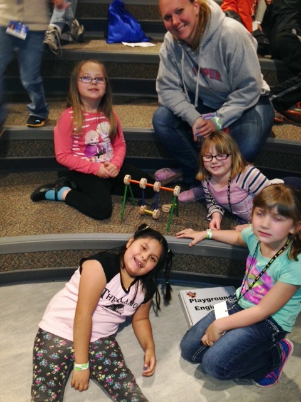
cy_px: 201
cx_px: 150
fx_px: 383
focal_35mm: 33
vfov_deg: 55.4
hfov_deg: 42.9
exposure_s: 1/20
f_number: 2.4
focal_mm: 4.12
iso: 100
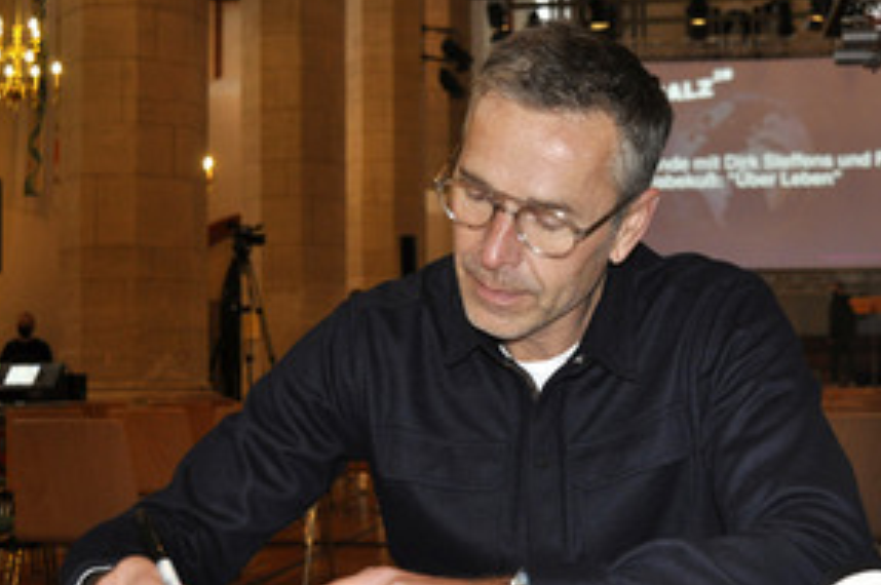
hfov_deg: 31.5
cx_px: 521
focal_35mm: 64
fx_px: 1559
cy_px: 339
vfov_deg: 21.2
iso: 800
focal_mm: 27
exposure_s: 1/60
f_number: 4
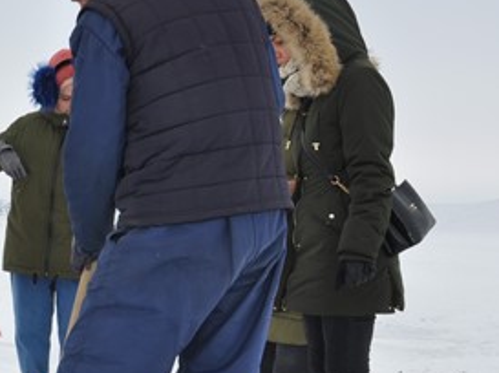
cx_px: -22
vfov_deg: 20.2
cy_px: 267
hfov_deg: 25.4
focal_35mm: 72
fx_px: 1039
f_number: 14
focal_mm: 21
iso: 200
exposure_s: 1/200
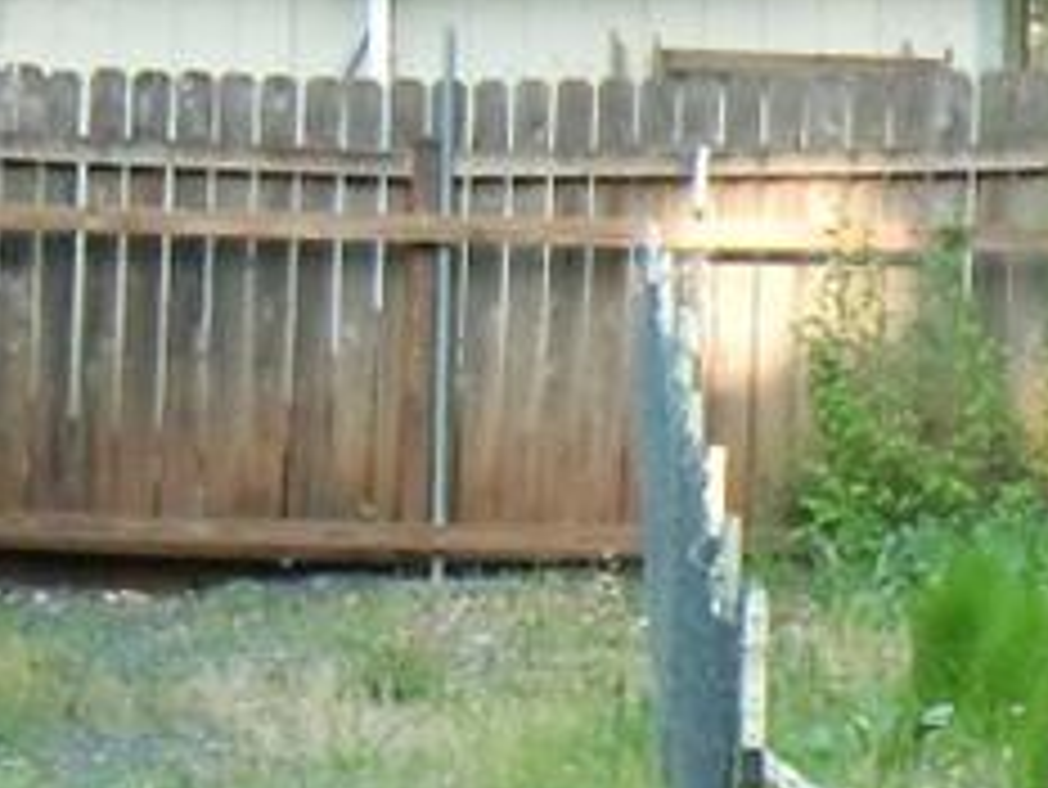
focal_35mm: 354
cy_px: 347
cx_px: 2168
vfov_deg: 4.2
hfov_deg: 5.5
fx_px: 10723
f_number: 4.2
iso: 250
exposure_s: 1/60
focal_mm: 9.8
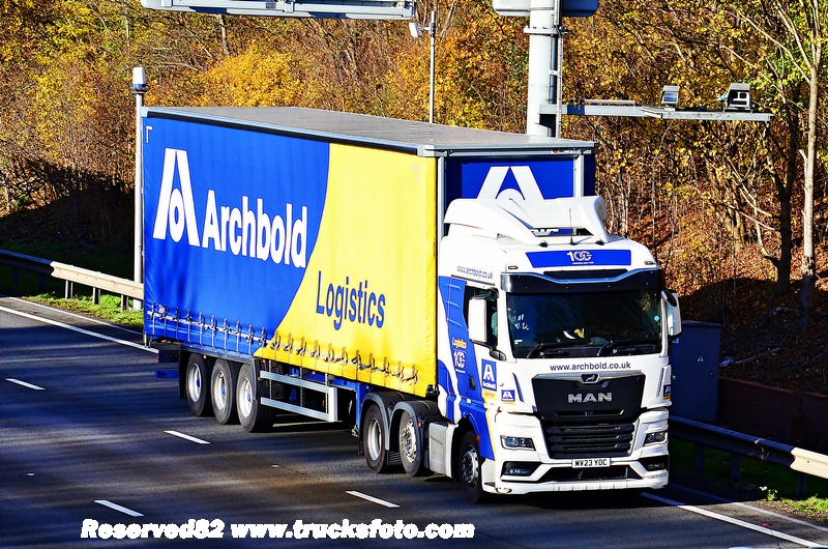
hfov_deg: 9.8
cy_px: 274
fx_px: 4820
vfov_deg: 6.5
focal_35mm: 210
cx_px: 414
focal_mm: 140
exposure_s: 1/1000
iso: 500
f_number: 7.1
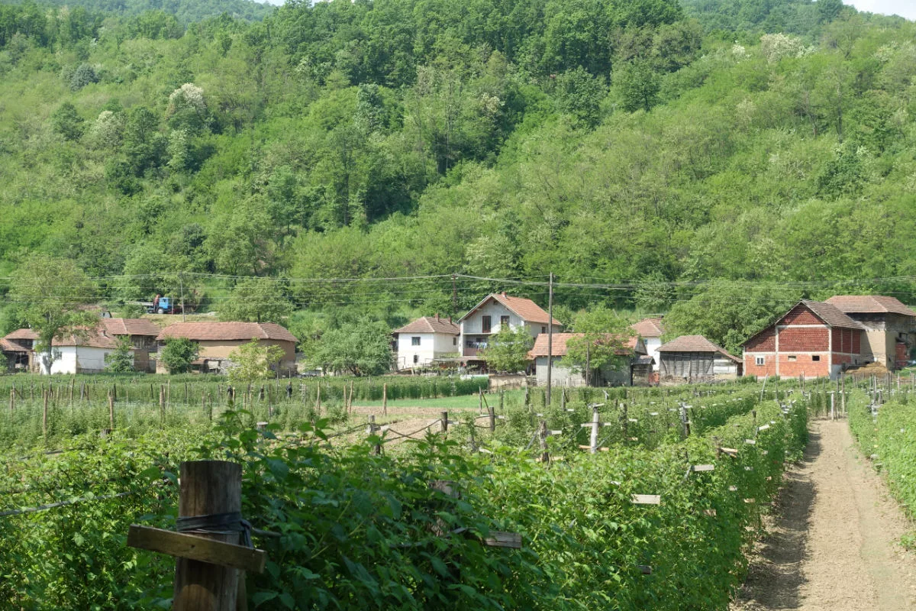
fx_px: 1781
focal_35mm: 70
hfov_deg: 28.8
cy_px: 306
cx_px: 458
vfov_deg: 19.5
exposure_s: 1/200
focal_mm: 25.7
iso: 125
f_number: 6.3
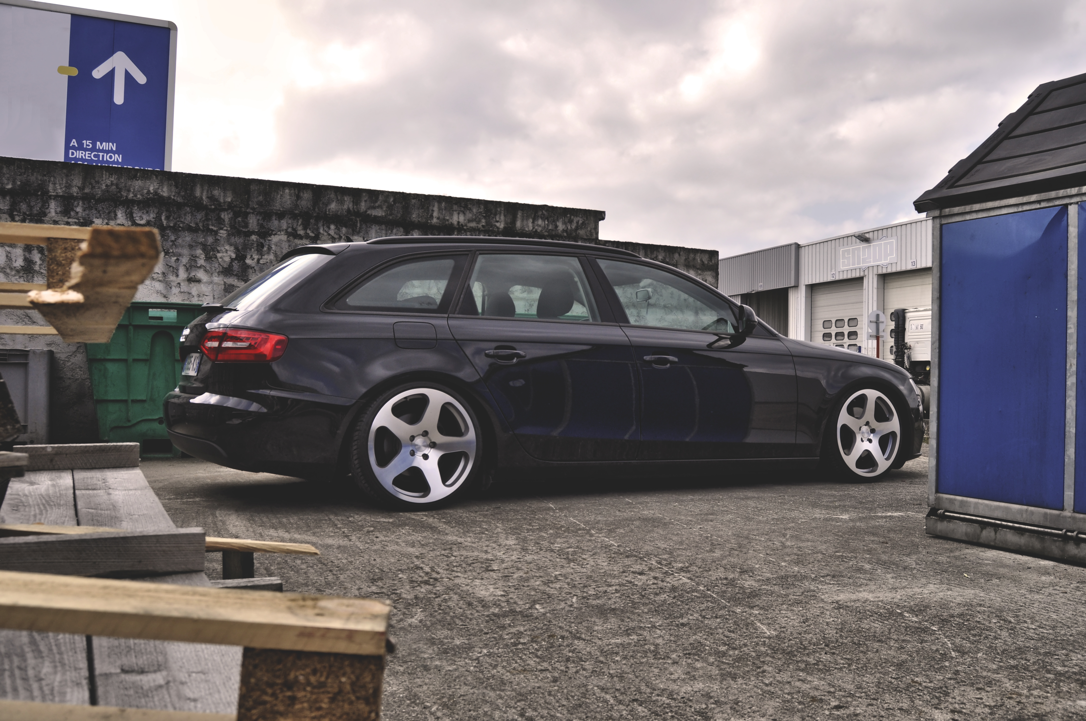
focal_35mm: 33
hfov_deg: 57.3
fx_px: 994
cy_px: 360
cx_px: 543
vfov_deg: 39.9
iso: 200
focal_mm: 22
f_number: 9
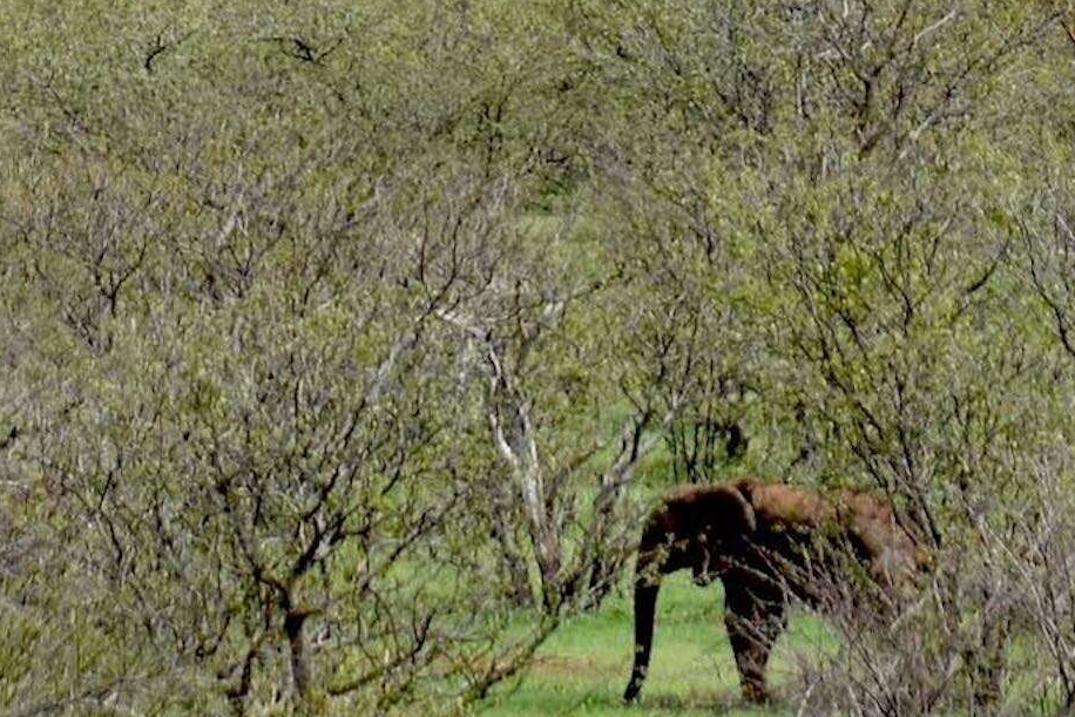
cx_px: 568
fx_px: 7336
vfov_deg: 5.6
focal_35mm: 246
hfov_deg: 8.4
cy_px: 289
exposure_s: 1/500
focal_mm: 125
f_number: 5.6
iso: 110
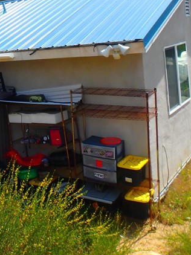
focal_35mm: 51
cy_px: 72
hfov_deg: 25.8
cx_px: -33
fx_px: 376
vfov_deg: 36.8
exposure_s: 1/400
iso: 125
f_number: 6
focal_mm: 3.7
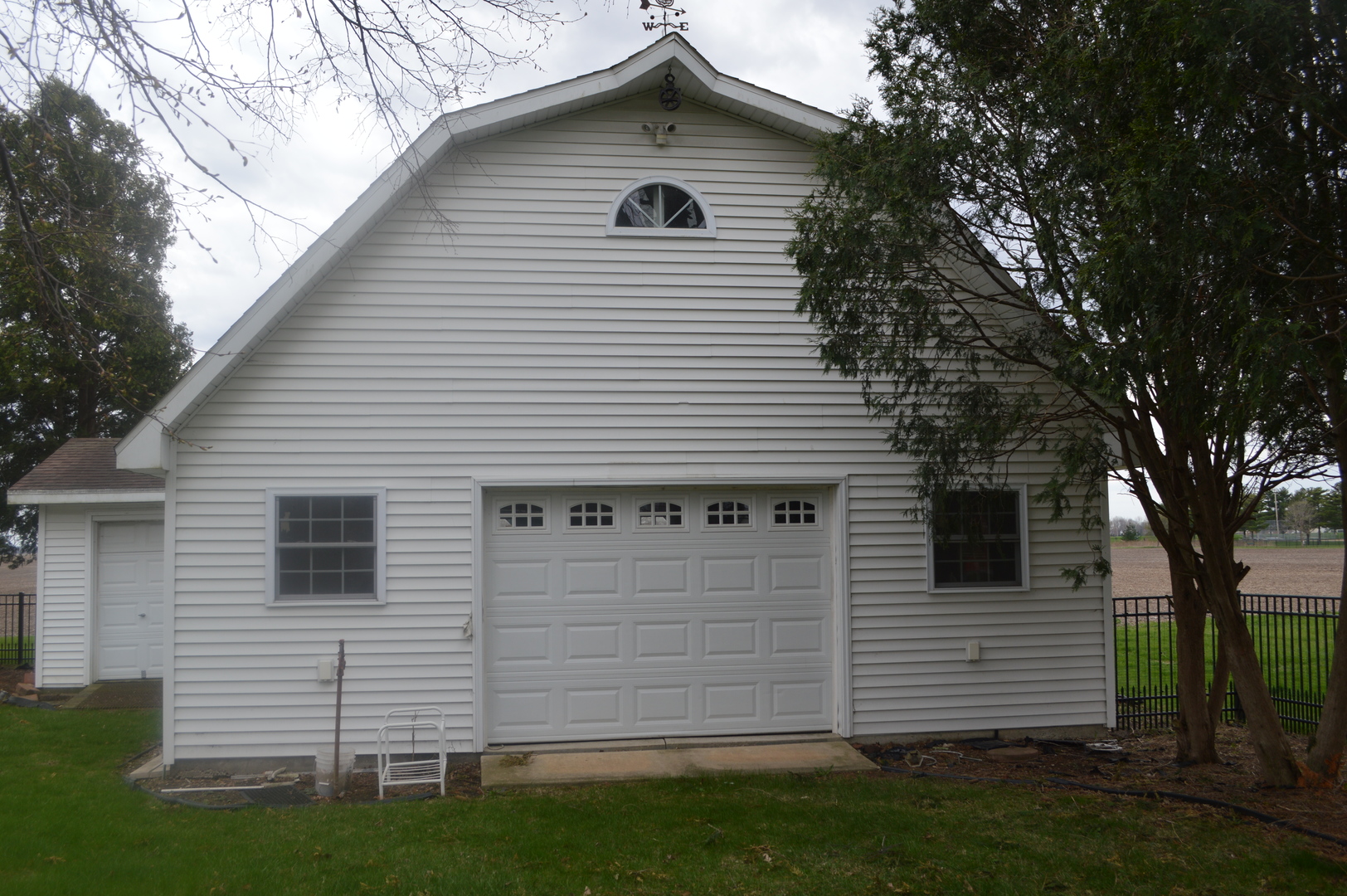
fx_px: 1234
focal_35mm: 33
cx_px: 674
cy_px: 448
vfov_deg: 39.9
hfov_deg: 57.3
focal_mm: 22
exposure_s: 1/200
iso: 100
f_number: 7.1
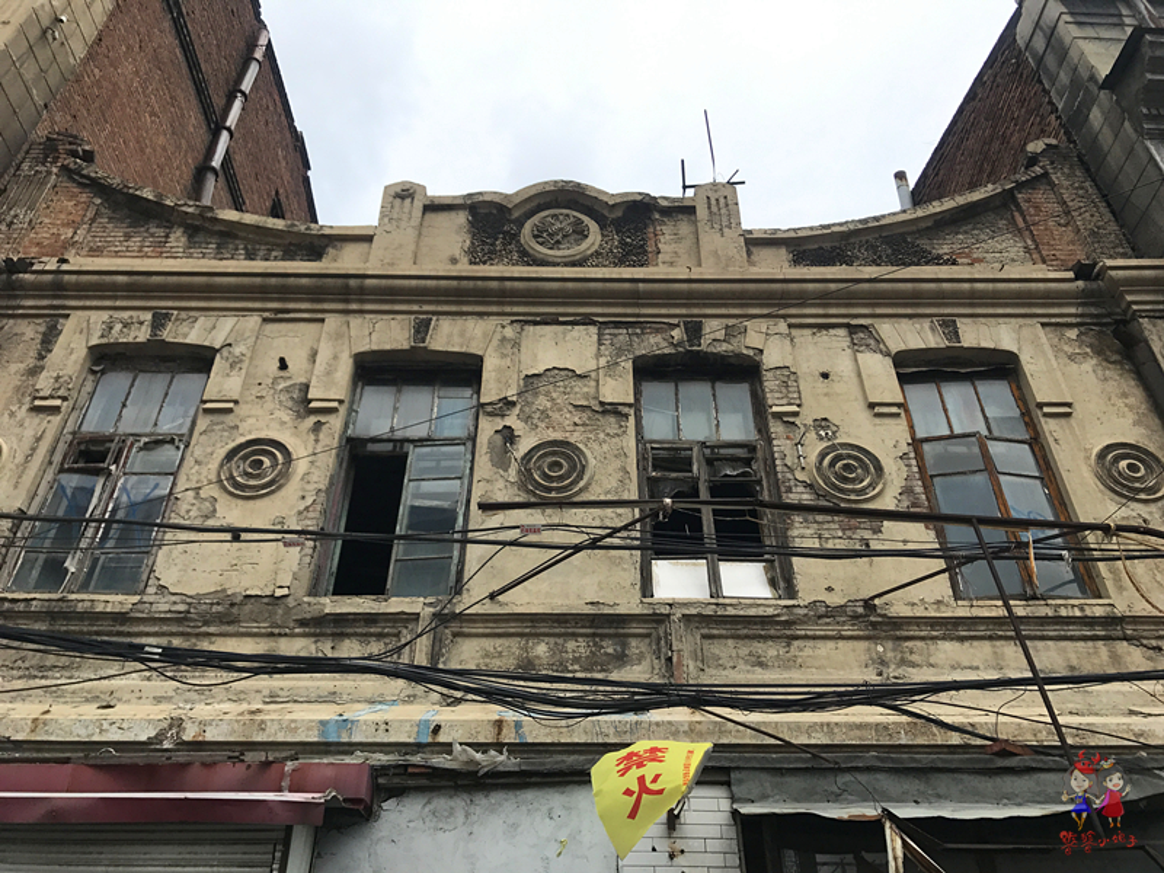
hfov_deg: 63.4
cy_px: 436
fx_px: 942
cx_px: 582
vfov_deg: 49.7
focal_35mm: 28
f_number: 1.8
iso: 20
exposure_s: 1/2179
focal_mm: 3.99
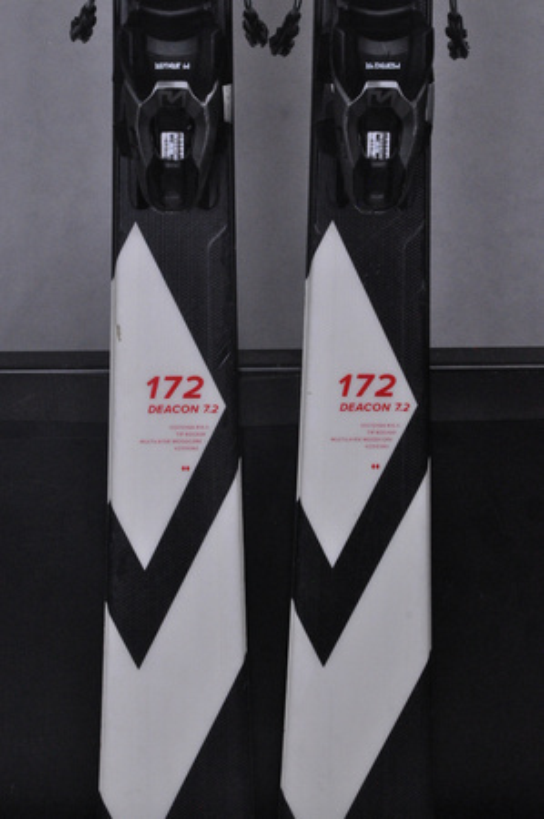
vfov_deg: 18.2
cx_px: 272
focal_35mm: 112
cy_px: 410
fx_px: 2556
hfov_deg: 12.2
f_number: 11
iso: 3200
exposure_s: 1/125
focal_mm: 75
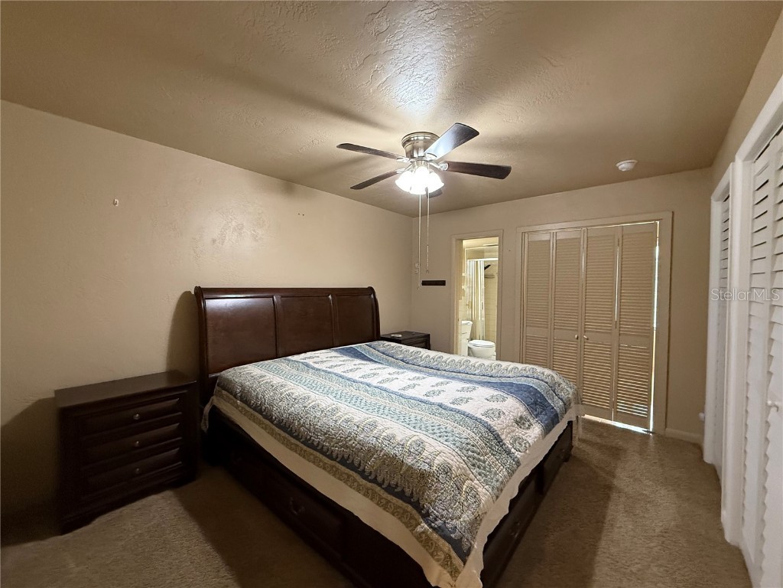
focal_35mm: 14
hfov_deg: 102.1
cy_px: 294
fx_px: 317
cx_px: 392
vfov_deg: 85.7
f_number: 2.2
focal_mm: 2.22
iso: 640
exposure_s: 1/60
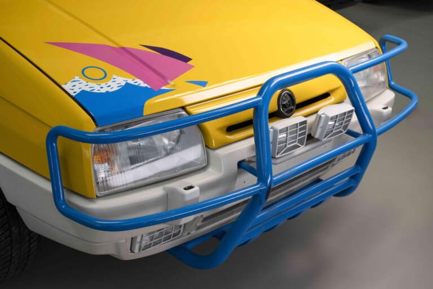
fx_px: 661
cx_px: 216
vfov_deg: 24.6
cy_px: 144
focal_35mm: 55
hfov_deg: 36.2
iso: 500
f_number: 6.3
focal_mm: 55
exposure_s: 1/125
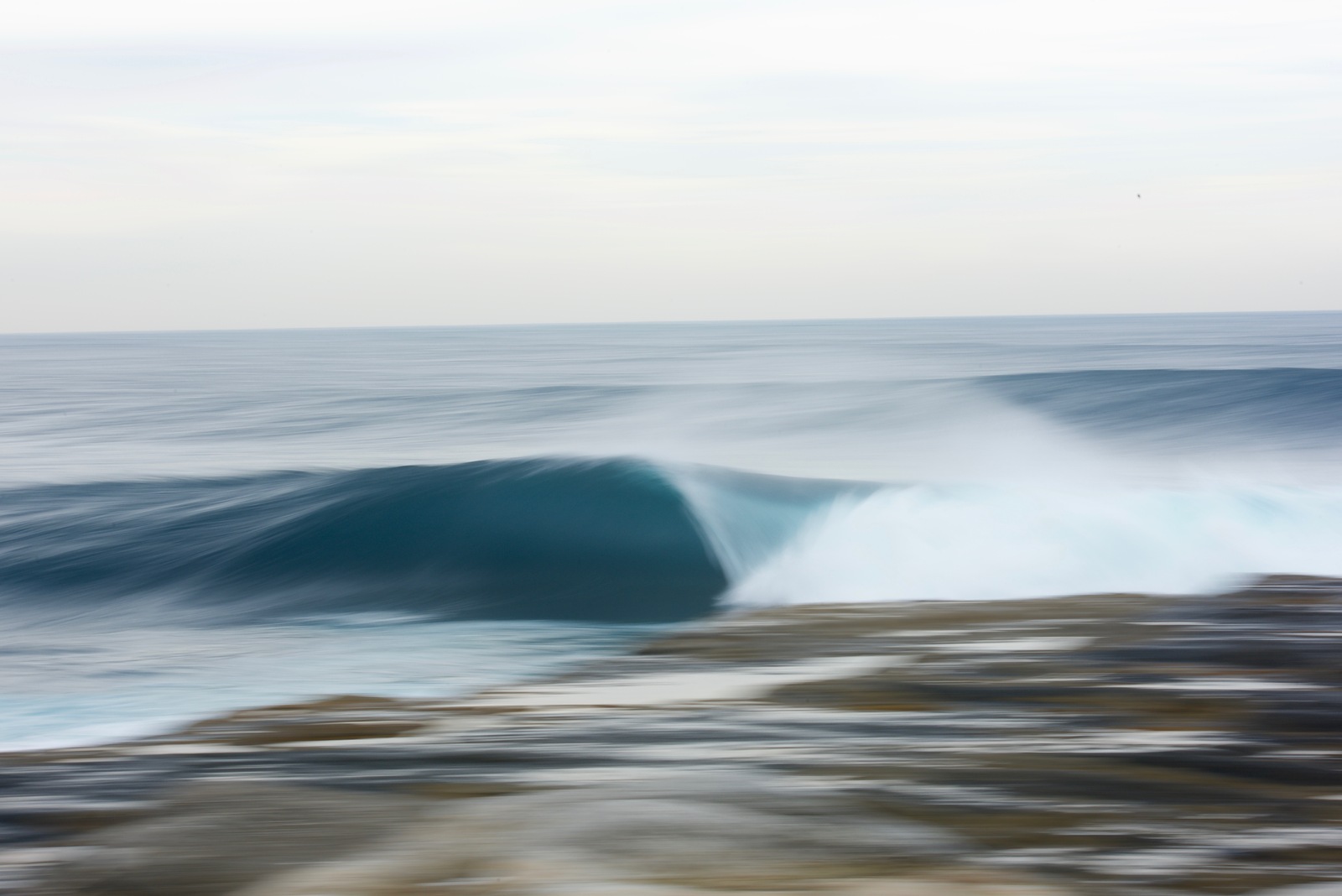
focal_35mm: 82
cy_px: 448
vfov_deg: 16.7
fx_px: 3058
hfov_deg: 24.8
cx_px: 671
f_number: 22
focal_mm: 82
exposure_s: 1/3
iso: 64
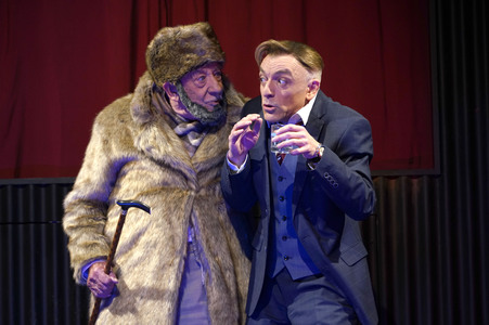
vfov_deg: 7.4
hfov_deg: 11.1
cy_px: 162
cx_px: 244
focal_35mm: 185
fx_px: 2511
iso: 2000
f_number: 5.6
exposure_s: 1/250
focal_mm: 185
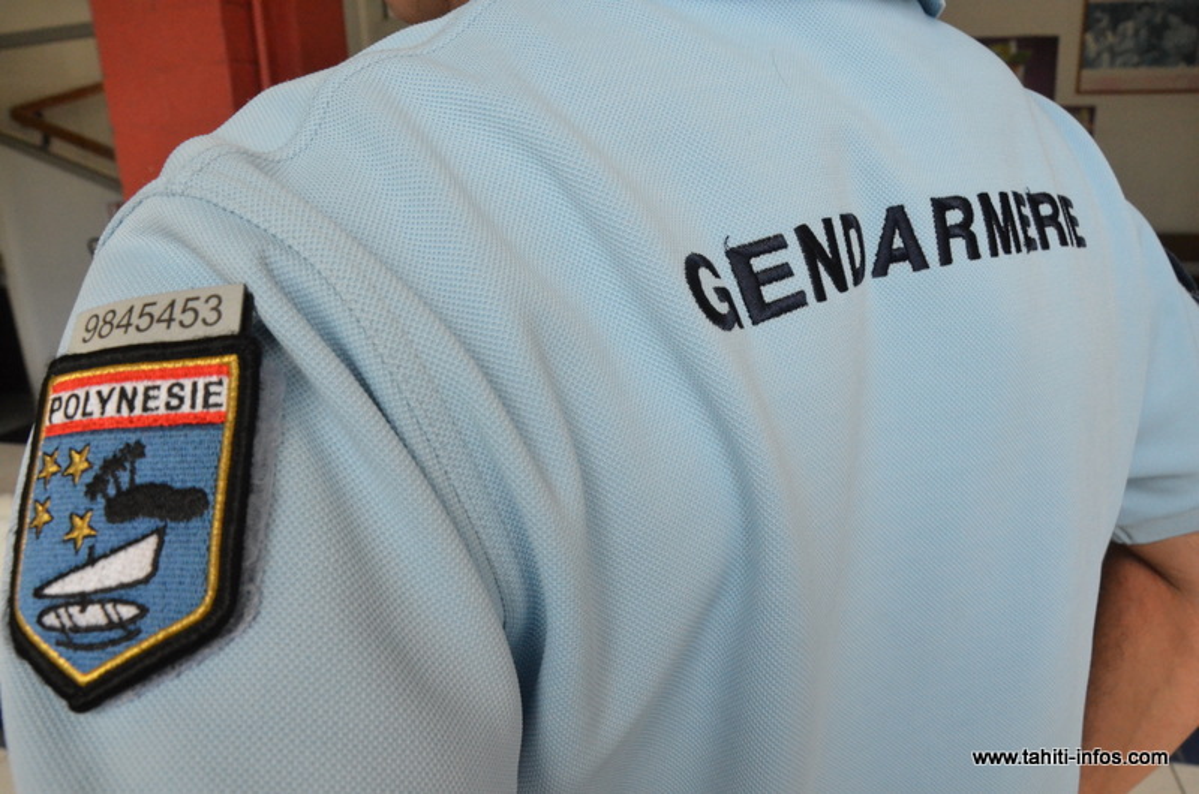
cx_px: 600
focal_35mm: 27
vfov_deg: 47.7
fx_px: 897
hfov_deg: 67.5
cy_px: 397
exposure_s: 1/500
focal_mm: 18
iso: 3200
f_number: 11
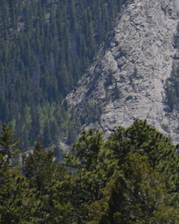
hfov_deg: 1.2
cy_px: -59
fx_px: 8560
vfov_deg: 1.5
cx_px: 372
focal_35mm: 1292
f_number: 5.6
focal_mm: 300
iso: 160
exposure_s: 1/640
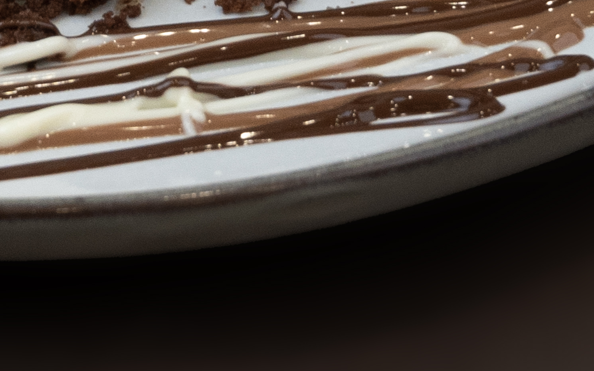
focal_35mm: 336
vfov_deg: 3.9
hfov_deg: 6.2
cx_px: -26
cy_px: -405
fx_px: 5439
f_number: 7.1
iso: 1000
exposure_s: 1/400
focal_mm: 70
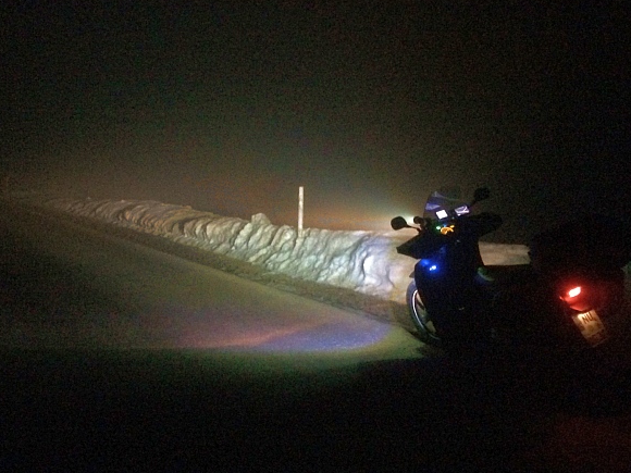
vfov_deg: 35.8
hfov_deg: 46.6
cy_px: 192
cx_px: 265
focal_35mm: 40
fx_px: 729
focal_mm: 4.15
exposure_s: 1/15
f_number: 2.2
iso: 2000
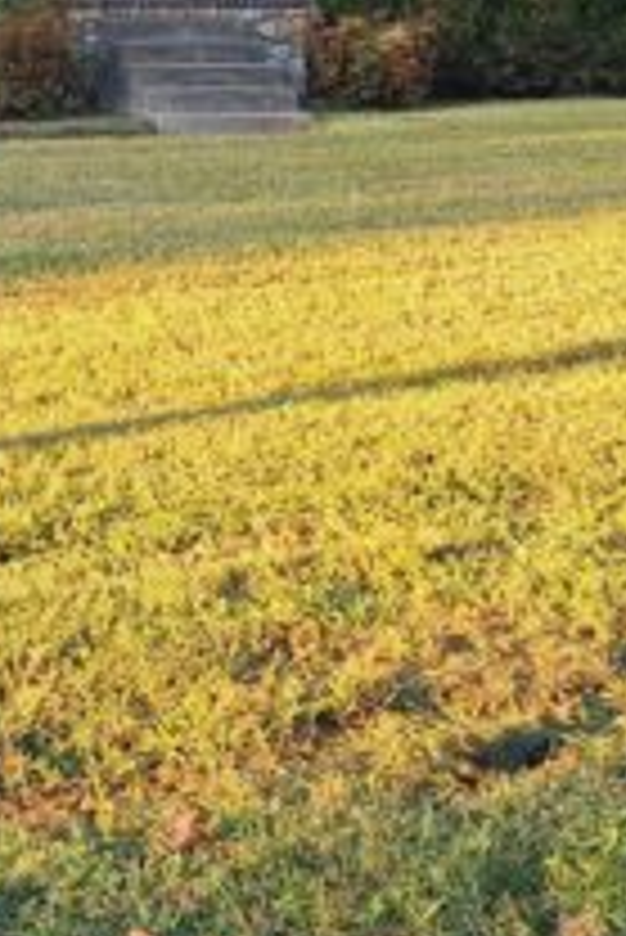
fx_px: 1797
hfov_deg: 18.2
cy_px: 140
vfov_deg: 28.4
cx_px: -230
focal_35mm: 69
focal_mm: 5.54
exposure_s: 1/300
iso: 40
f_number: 1.8
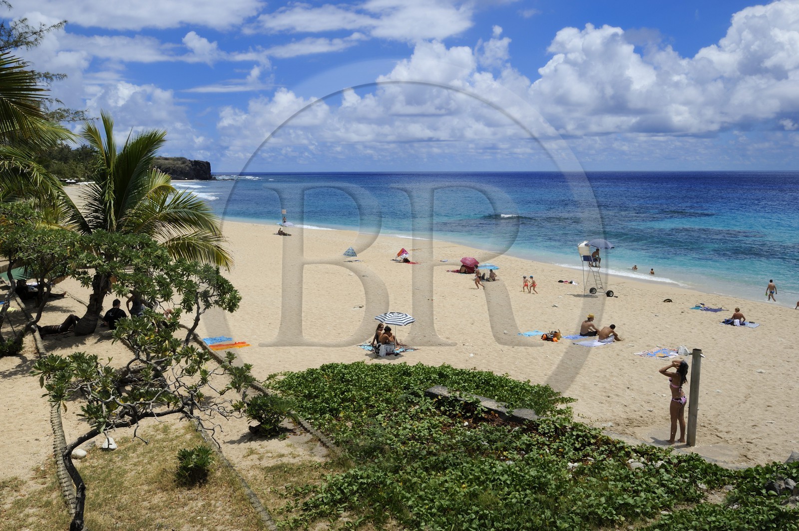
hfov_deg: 63.7
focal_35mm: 29
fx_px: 643
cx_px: 400
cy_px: 266
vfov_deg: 44.9
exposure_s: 1/160
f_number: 20
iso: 200
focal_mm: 29
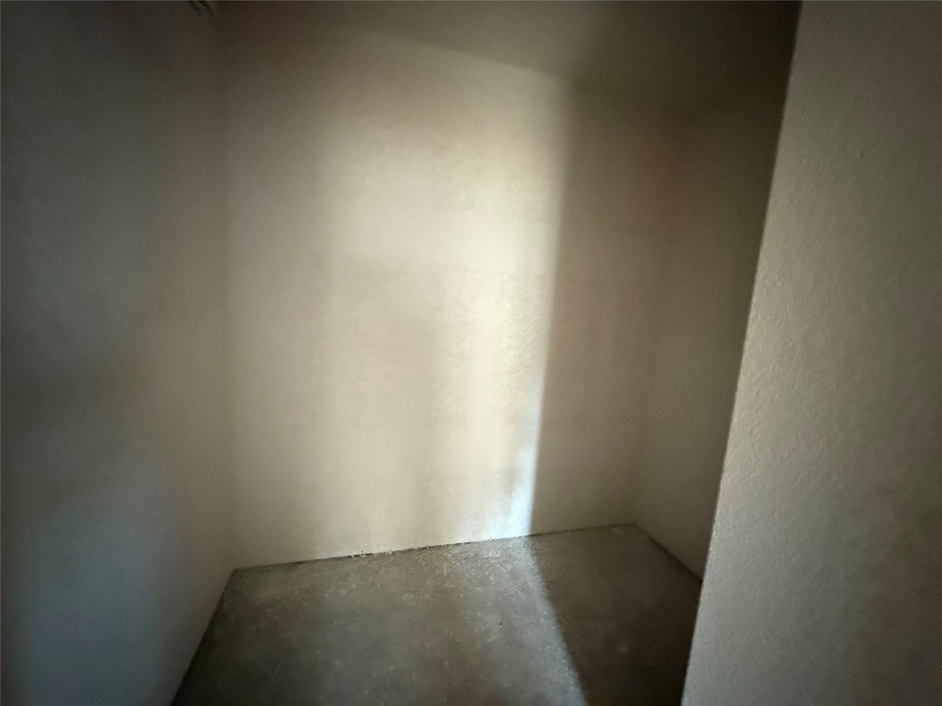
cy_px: 353
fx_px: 381
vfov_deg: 85.7
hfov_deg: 102.1
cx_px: 471
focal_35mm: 14
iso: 1250
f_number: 2.2
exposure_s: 1/47
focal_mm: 2.22
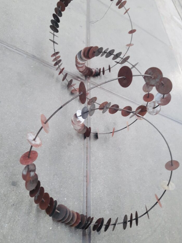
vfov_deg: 58.2
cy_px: 109
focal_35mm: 31
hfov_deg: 45.4
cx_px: 87
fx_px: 217
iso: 64
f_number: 1.9
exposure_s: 1/33
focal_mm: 3.7
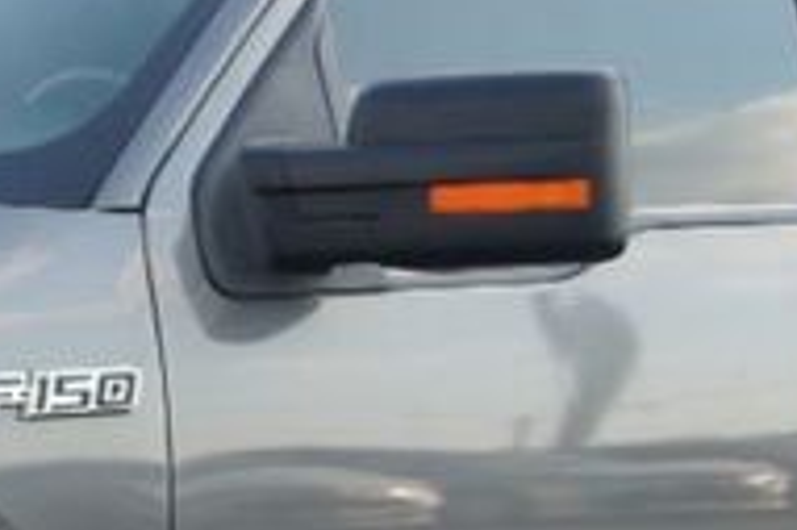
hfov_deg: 9.8
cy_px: 768
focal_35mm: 209
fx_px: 4623
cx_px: 113
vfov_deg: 6.5
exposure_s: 1/250
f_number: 5
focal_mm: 26
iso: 100
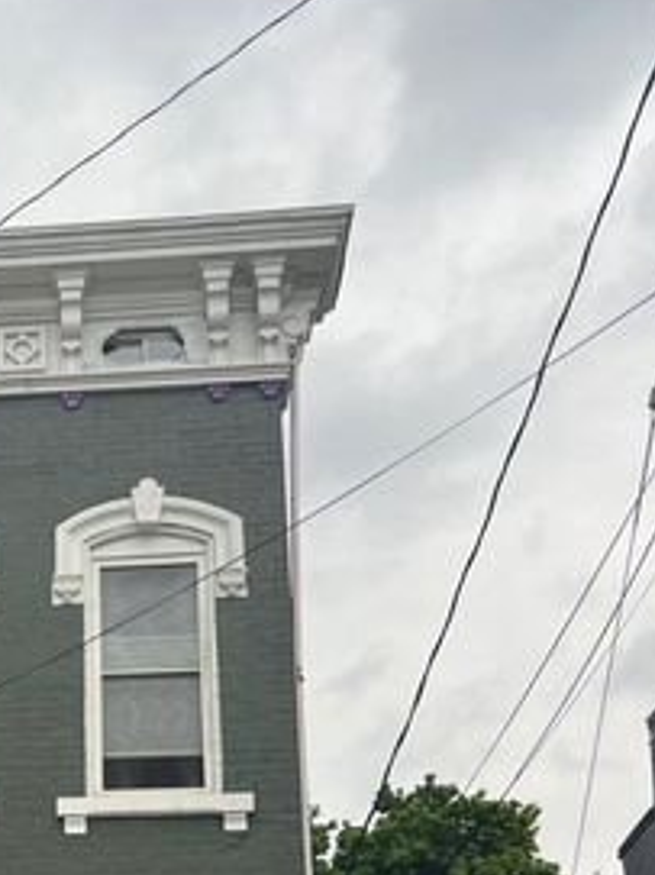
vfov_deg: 28.8
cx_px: -65
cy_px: 822
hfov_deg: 21.7
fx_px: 1616
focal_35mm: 64
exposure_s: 1/588
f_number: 1.5
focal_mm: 5.7
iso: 50
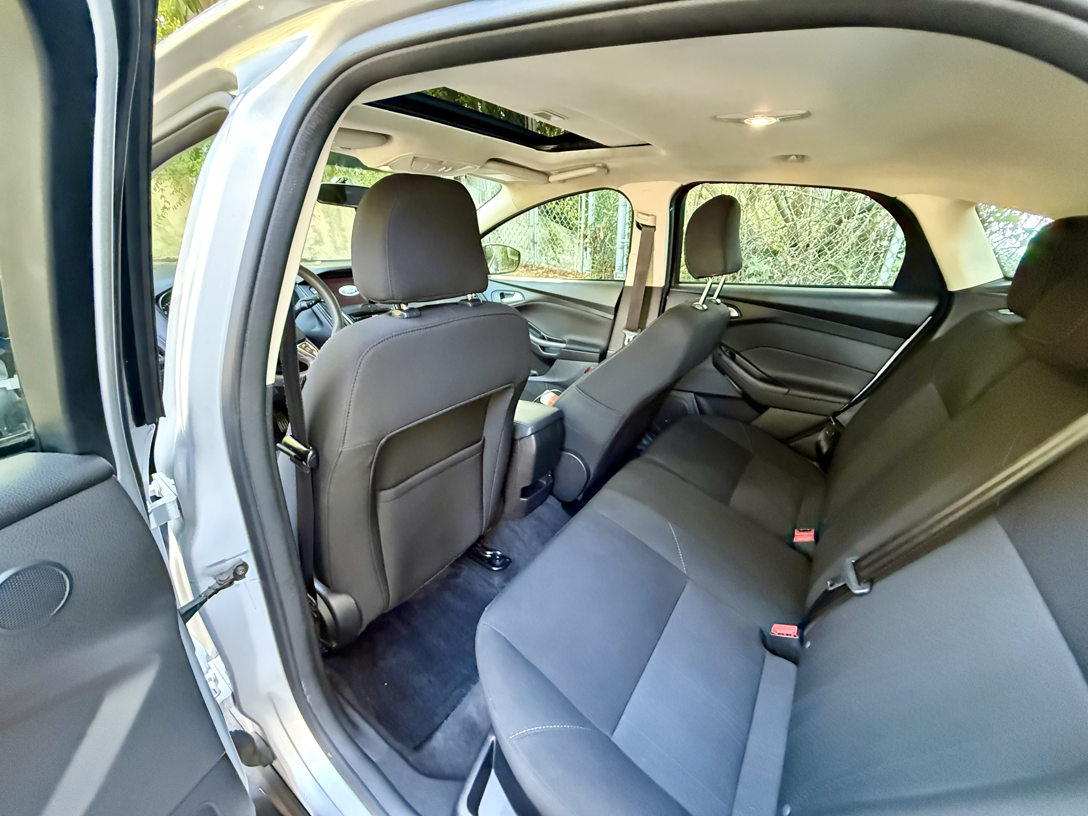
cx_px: 544
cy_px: 408
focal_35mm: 14
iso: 1250
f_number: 2.2
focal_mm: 2.22
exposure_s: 1/60
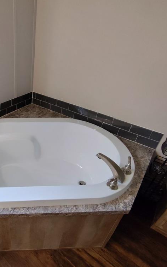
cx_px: 26
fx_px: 167
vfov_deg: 77.1
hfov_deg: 48.9
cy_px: 132
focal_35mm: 23
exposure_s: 1/30
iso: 491
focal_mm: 1.66
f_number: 2.2
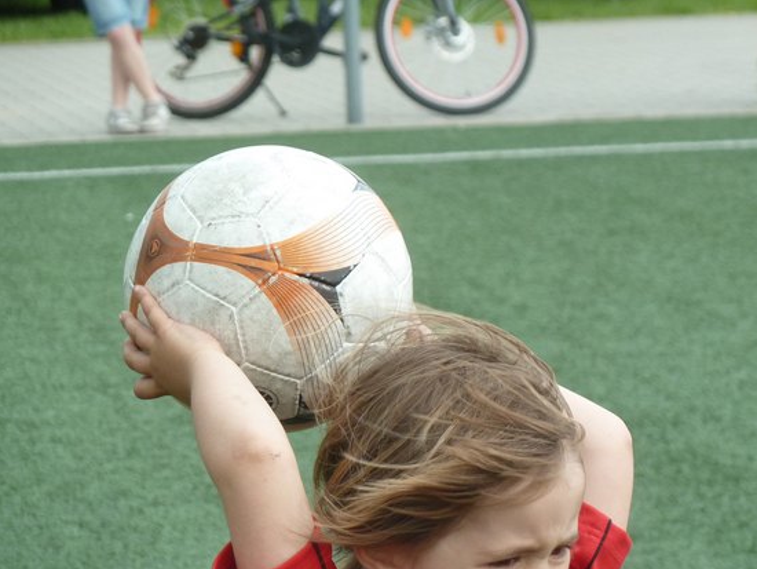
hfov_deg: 6.4
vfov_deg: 4.8
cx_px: 435
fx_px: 6738
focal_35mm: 308
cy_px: 250
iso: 160
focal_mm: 39.7
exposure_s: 1/320
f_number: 4.7
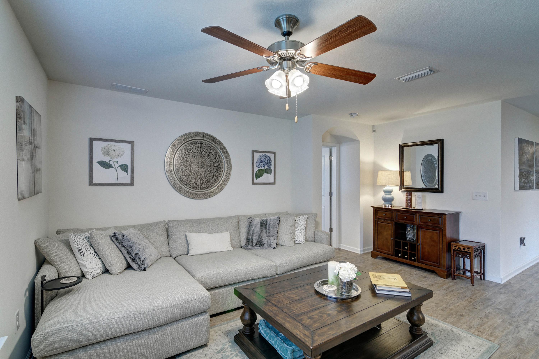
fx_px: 240
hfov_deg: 96.7
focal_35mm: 16
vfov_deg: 73.7
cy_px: 180
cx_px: 270
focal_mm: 11
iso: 400
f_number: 8
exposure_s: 1/60
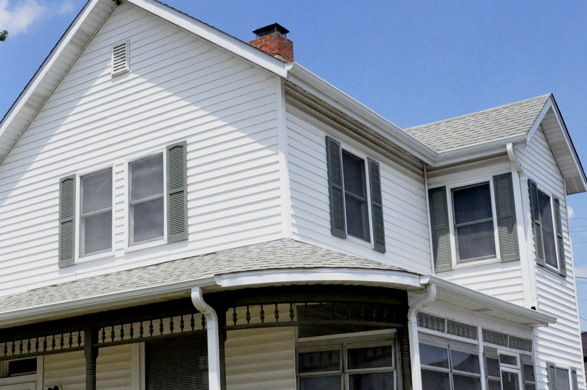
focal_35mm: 58
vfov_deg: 23.2
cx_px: 257
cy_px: 260
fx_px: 944
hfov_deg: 34.5
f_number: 16
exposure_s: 1/3200
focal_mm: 22
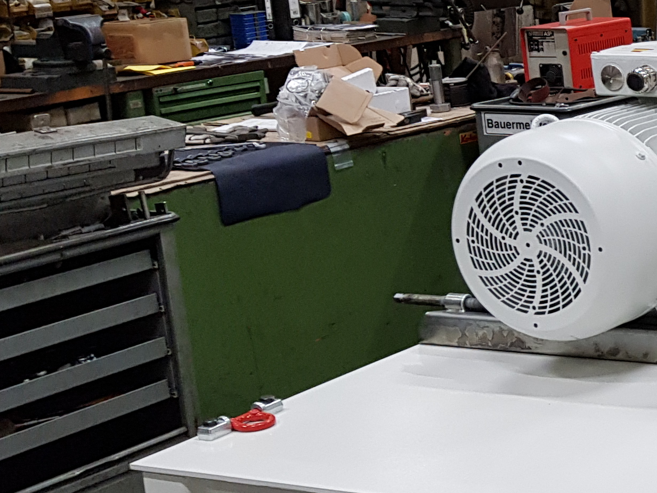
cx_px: 1041
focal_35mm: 85
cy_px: 228
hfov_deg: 19.4
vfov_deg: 17.4
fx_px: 1613
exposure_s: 1/50
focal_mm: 4.3
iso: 125
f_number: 1.7
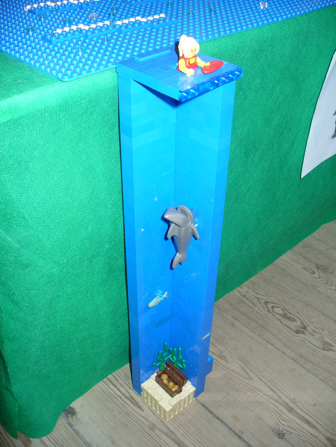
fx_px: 479
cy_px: 224
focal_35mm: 37
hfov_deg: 38.7
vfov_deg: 50.1
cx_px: 168
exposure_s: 1/30
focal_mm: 6.1
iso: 80
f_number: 2.8
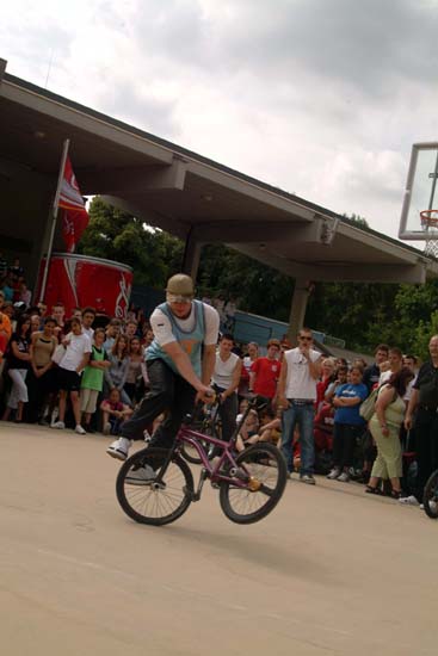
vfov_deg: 36.9
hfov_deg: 25.1
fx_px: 985
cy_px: 328
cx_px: 219
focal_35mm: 54
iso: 200
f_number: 11
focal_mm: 36
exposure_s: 1/500
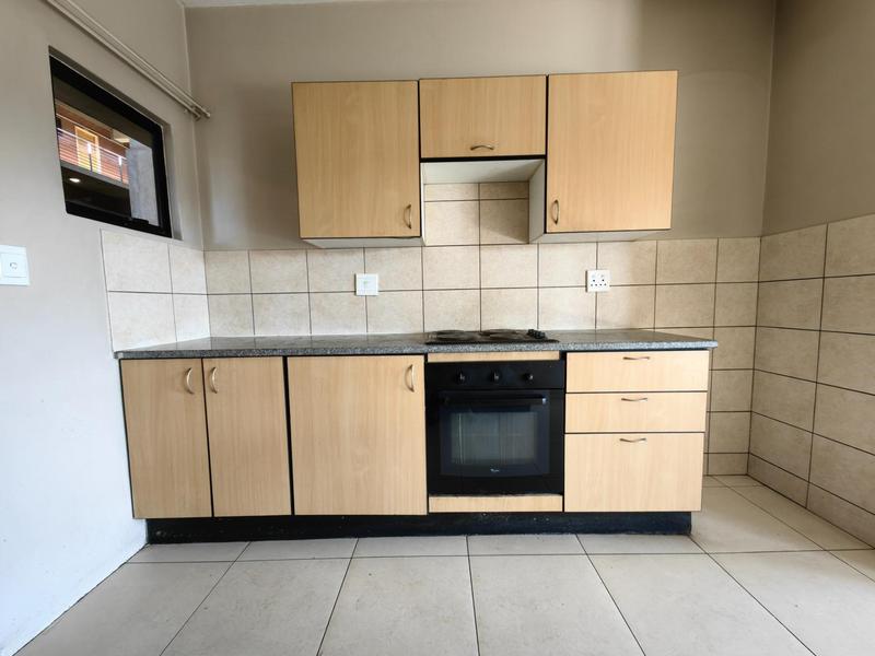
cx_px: 438
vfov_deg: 89.9
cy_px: 328
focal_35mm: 13
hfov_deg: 106.2
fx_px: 329
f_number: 2.2
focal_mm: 1.76
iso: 200
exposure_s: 1/65.5
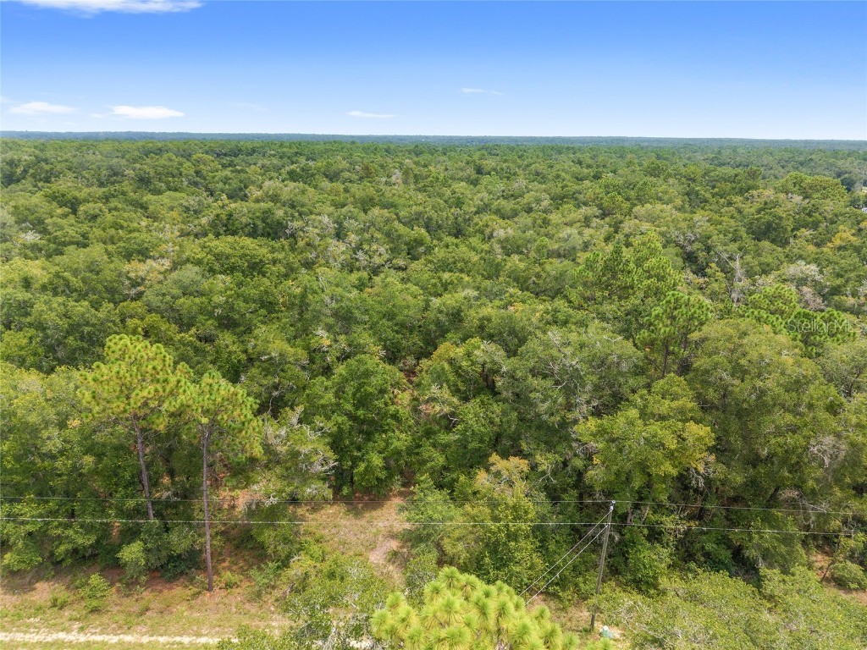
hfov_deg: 71.6
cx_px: 434
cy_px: 325
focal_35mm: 24
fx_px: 601
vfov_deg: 56.8
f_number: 1.8
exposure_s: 1/2500
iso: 220
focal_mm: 8.67
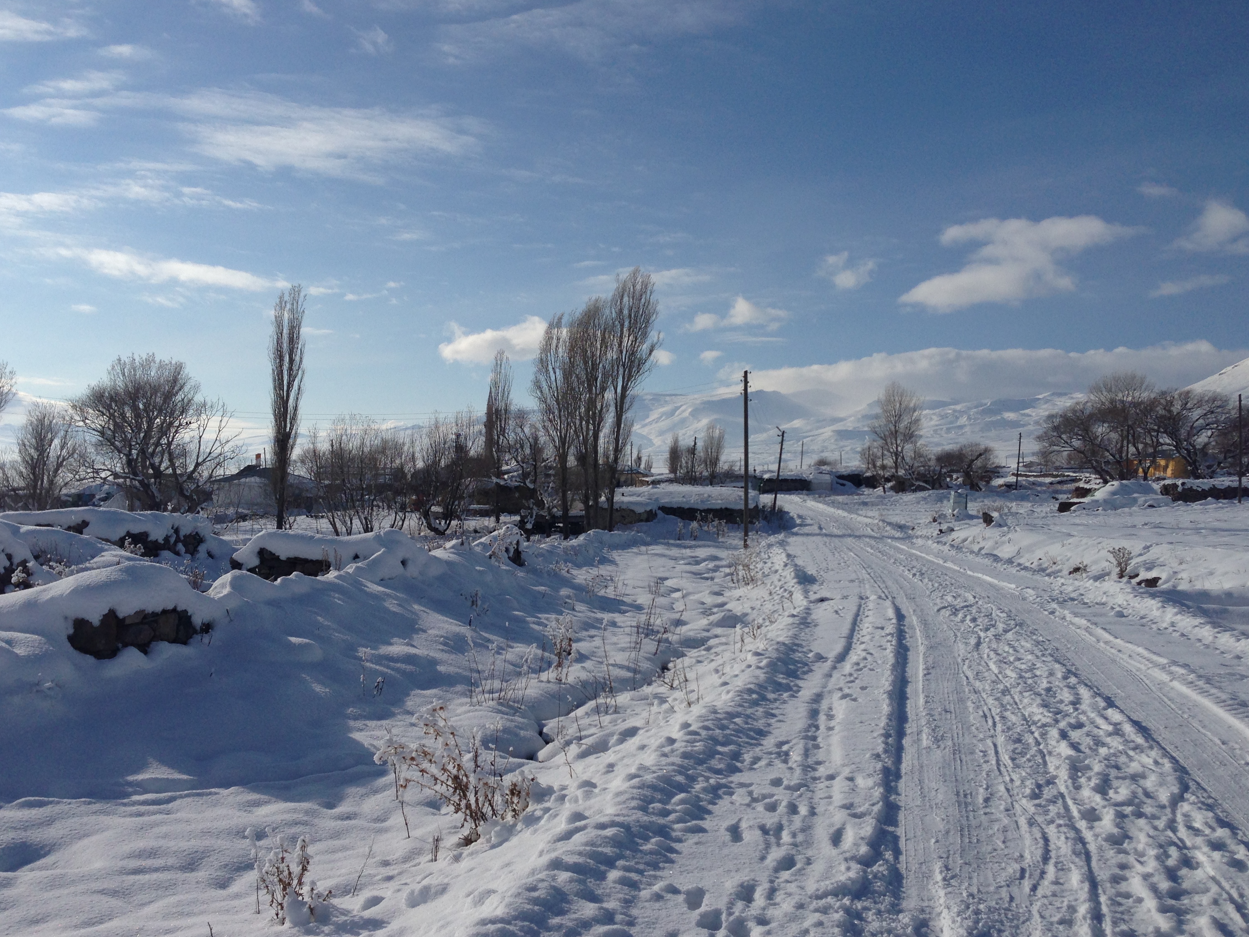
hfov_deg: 51.4
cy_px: 493
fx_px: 1299
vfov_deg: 39.6
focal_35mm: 36
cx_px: 613
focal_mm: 4.13
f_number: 2.4
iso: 50
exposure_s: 1/5435
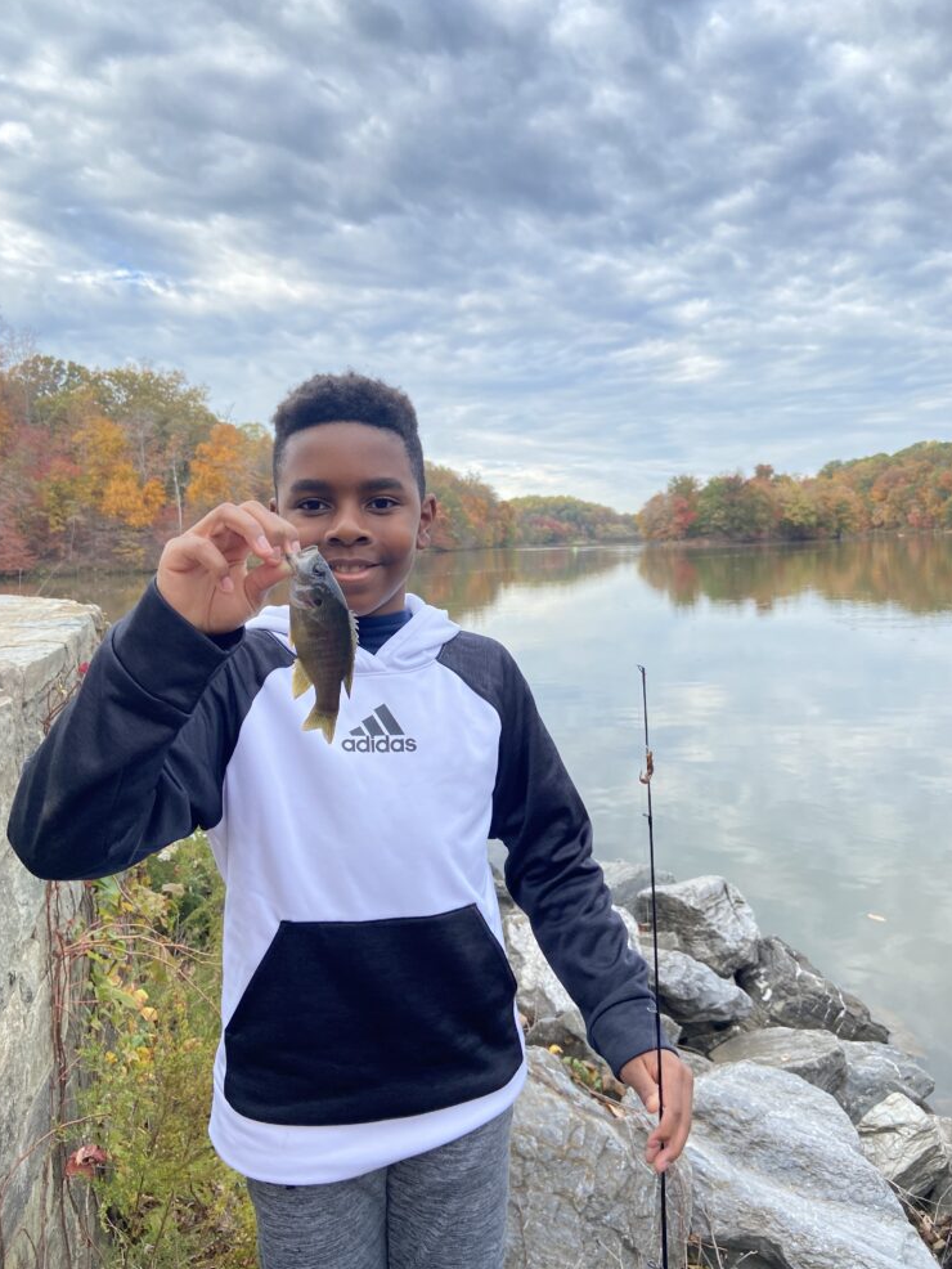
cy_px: 631
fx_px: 990
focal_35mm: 27
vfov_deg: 65.3
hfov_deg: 51.4
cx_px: 482
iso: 32
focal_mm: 4.25
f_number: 1.8
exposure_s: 1/343
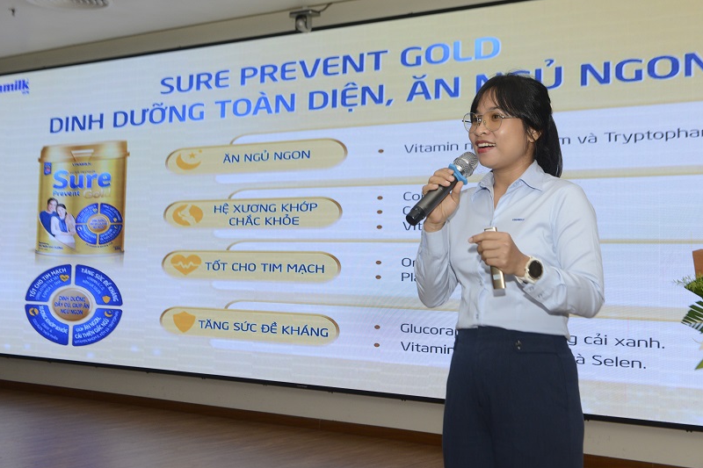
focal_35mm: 54
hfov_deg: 36.8
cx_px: 387
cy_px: 214
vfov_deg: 25.0
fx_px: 1054
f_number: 5.6
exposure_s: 1/750
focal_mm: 48
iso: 1600
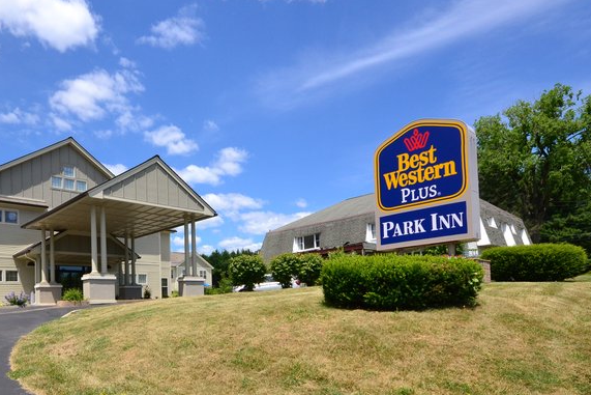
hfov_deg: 78.3
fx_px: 345
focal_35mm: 21
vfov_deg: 59.4
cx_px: 193
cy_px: 175
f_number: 11
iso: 400
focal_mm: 10
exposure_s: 1/500
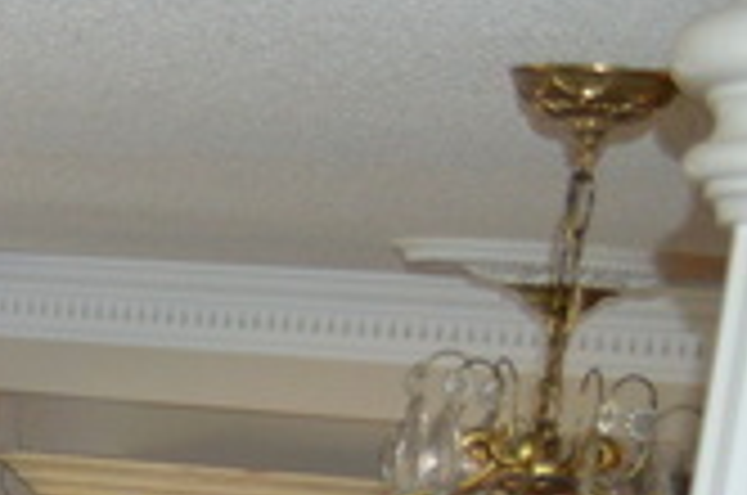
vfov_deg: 6.7
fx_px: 3831
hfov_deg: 9.6
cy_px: 1519
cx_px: -1143
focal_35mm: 185
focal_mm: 20
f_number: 3.8
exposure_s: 1/60
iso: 640
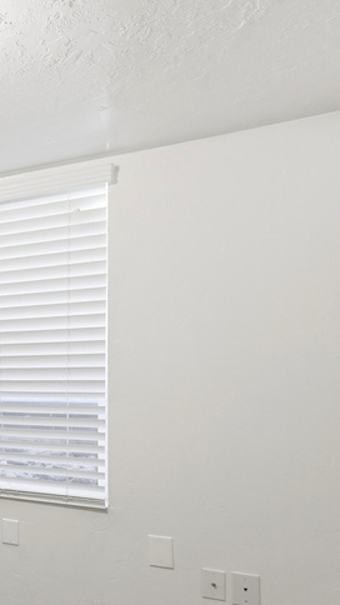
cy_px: 381
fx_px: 497
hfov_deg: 24.4
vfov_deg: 61.7
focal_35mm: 31
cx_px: -222
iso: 800
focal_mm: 14
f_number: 8
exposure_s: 1/320
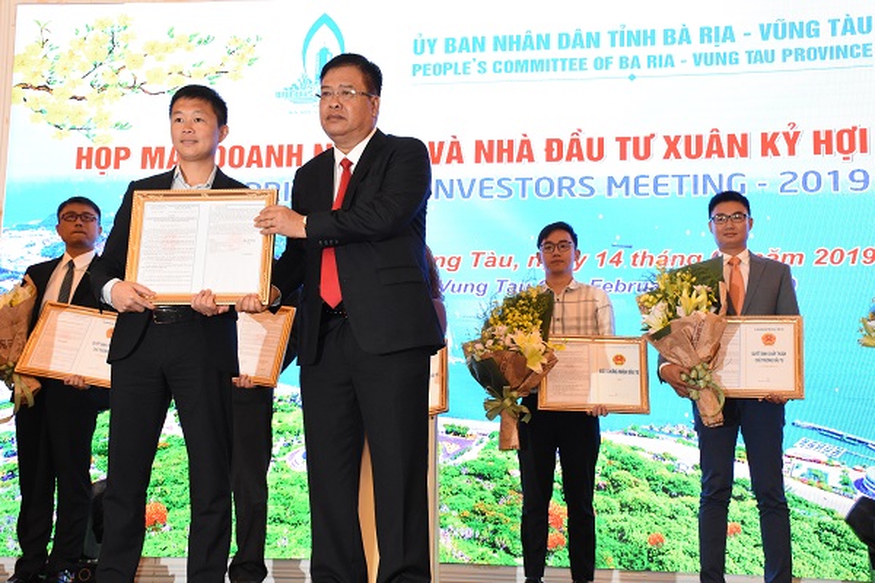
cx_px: 438
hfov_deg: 38.9
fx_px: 1239
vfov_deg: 26.5
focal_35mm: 51
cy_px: 292
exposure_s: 1/125
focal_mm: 34
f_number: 7.1
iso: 3200
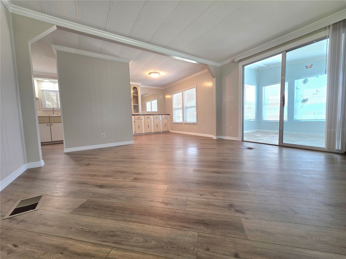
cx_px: 173
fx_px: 130
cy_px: 130
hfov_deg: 106.2
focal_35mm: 13
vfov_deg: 89.9
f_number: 1.9
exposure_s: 1/120
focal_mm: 2.2
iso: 100
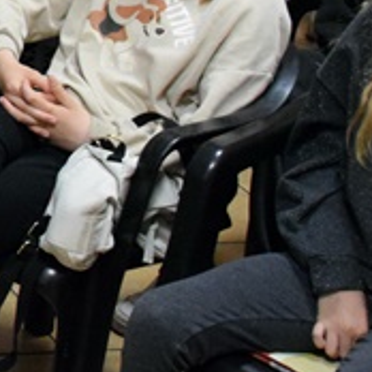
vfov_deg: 14.1
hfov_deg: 12.4
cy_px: -113
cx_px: -440
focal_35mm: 119
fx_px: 1447
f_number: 4.5
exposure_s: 1/100
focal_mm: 18
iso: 4500
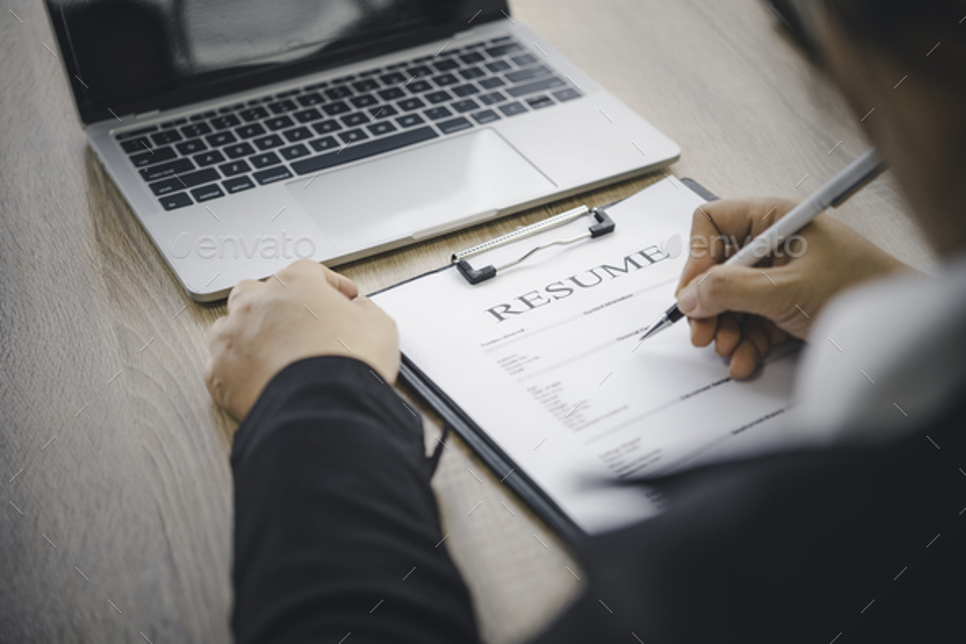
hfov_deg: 33.4
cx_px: 483
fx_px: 1609
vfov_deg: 22.6
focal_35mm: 60
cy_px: 322
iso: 100
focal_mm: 60
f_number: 3.2
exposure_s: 1/100
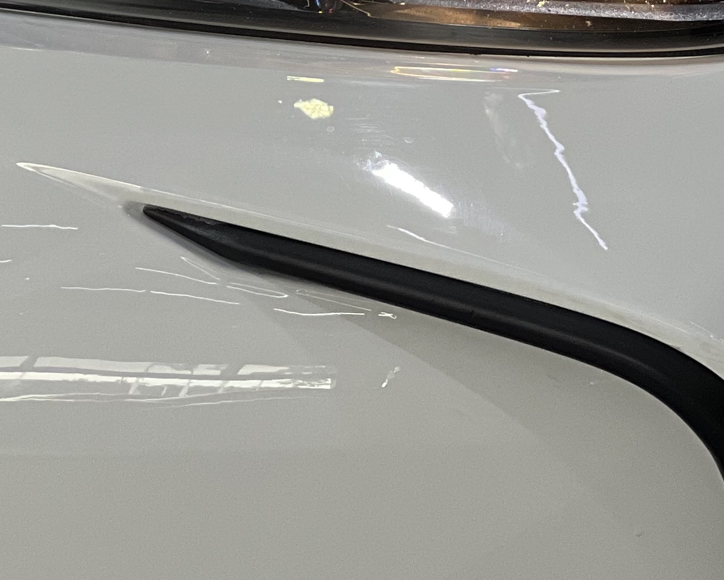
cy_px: -232
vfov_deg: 6.4
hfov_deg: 8.1
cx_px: 610
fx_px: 5101
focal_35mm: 238
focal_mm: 9
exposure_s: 1/100
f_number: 2.8
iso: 100
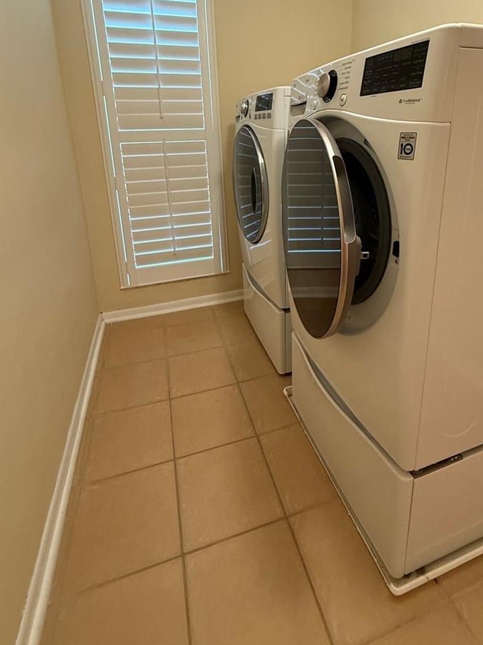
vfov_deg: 82.2
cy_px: 223
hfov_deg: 68.5
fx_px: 353
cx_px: 263
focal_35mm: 19
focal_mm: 2.22
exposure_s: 1/60
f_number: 2.2
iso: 400
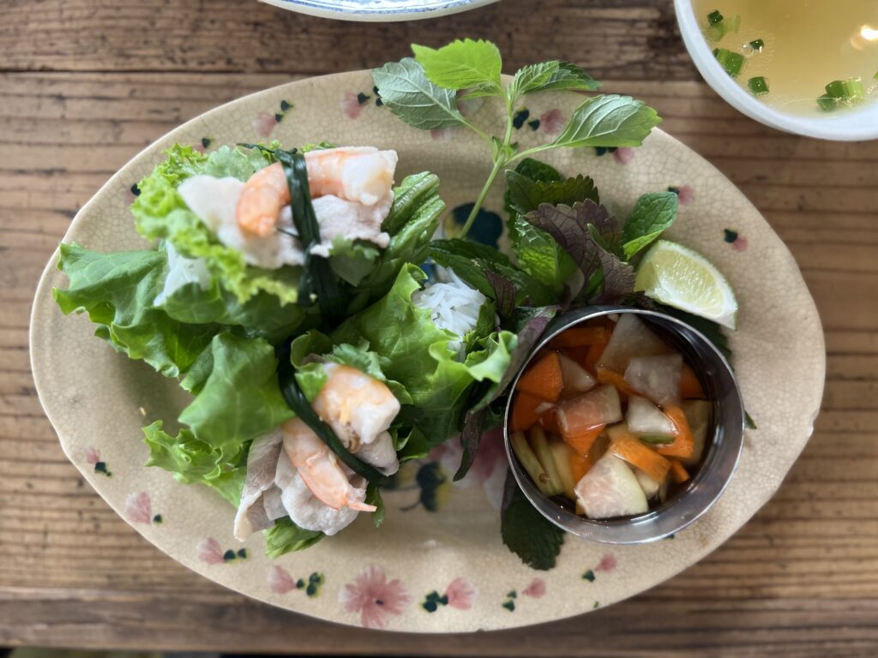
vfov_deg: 53.1
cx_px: 439
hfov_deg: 67.3
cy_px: 329
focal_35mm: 26
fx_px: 659
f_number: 1.5
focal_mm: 5.7
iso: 250
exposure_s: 1/60
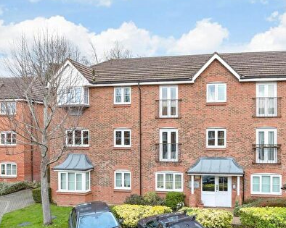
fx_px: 212
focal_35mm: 25
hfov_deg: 64.9
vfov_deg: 56.3
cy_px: 138
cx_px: 206
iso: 160
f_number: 9
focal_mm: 10
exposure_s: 1/10
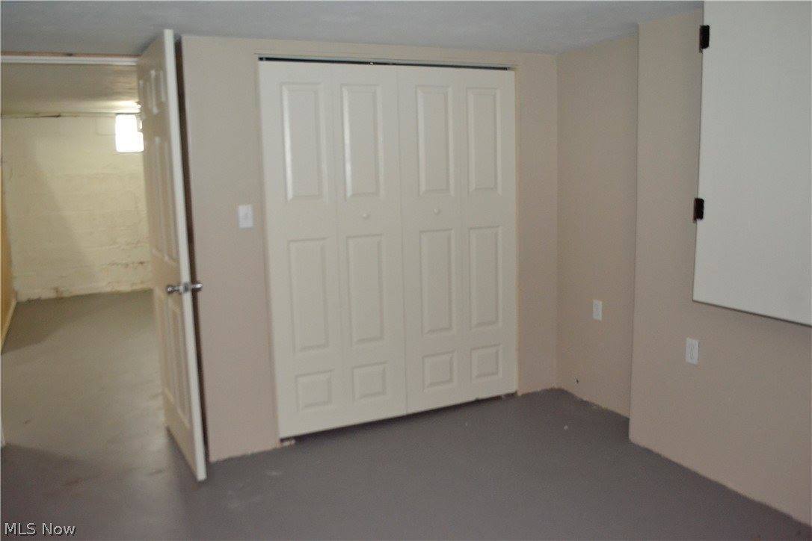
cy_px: 270
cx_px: 406
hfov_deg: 61.9
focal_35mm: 30
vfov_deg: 43.6
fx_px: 677
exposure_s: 1/60
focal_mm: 20
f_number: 3.8
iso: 2500
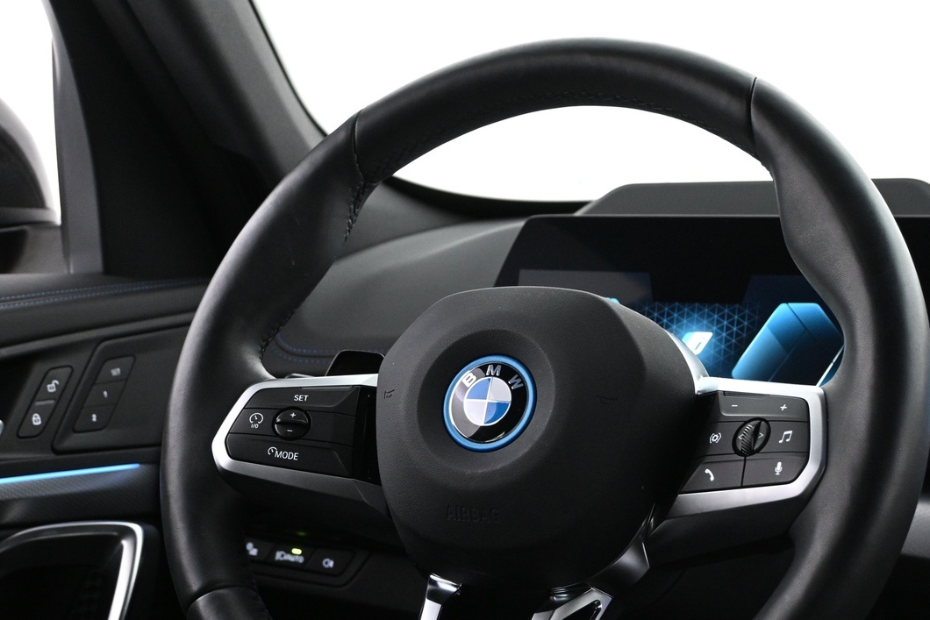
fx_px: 1451
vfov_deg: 24.0
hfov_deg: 35.5
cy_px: 420
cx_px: 503
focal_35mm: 56
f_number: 4.2
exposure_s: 1/25
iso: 1600
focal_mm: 24.5
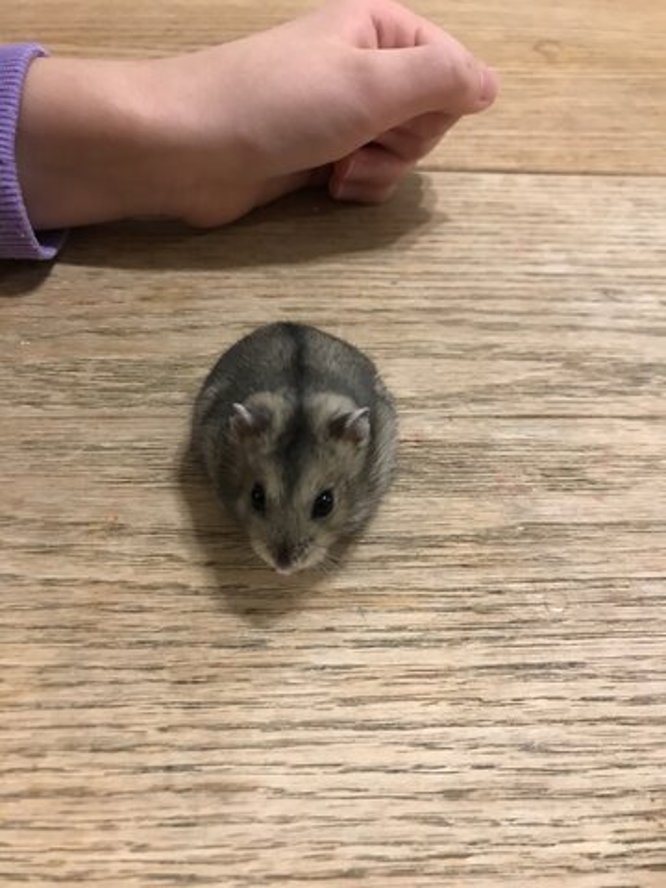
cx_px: 333
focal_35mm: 28
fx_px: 718
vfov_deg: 63.4
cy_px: 444
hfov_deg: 49.7
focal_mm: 3.99
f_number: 1.8
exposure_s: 1/15
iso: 80
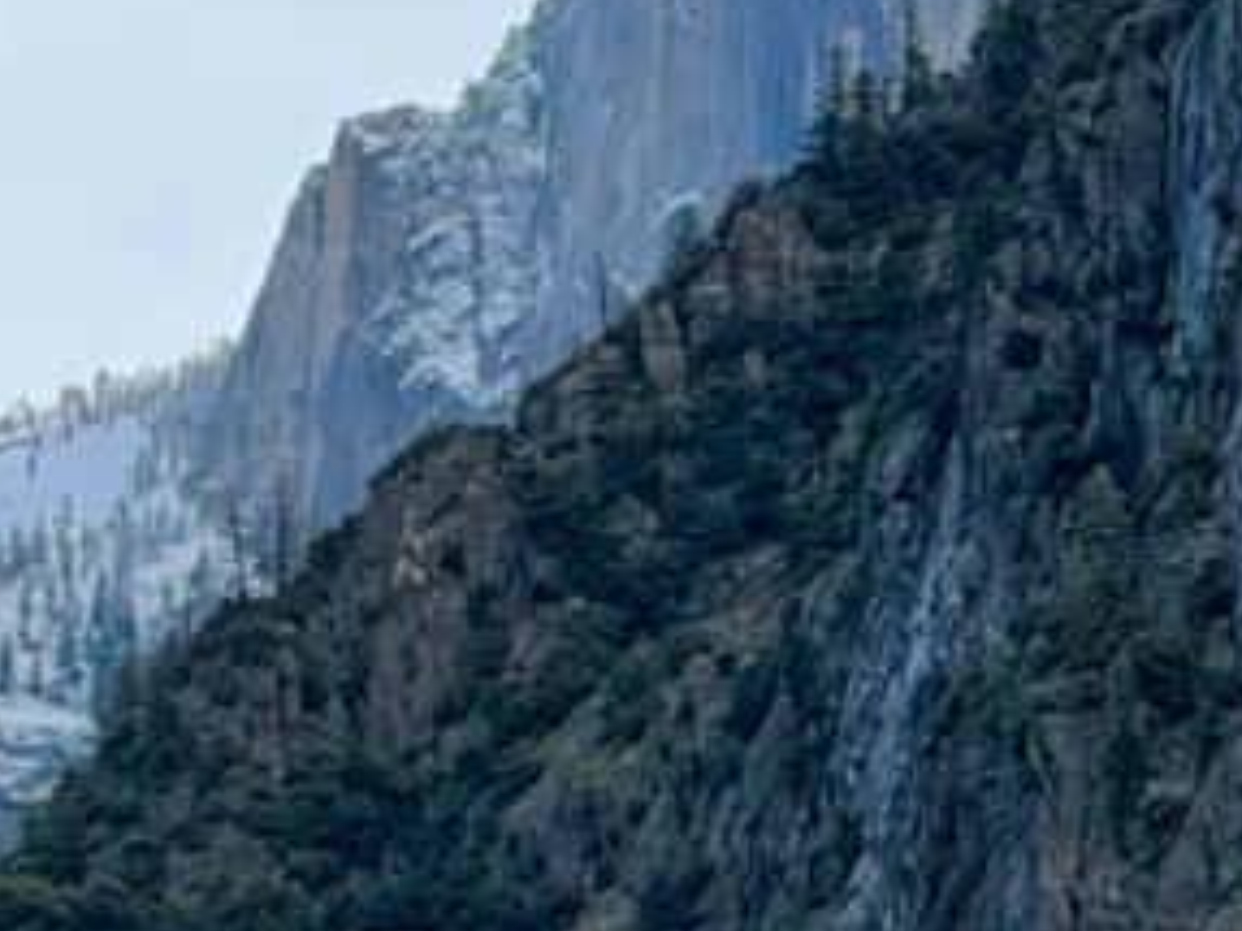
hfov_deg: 6.0
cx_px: -1056
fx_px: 11512
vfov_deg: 4.6
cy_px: 1152
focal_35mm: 321
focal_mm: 6.76
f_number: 1.78
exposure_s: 1/3891
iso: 64
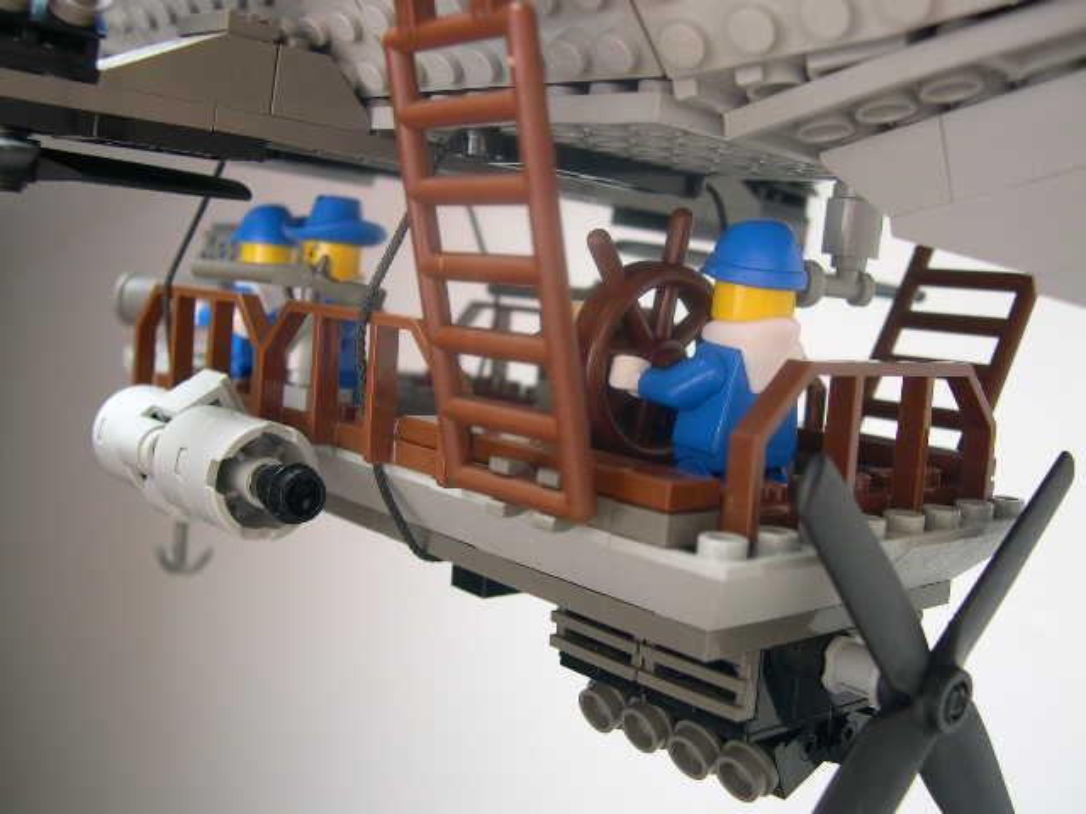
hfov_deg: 49.0
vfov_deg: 37.7
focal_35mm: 38
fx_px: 1192
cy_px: 407
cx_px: 543
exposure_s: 1/34.4
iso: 100
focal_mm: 8
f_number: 2.8
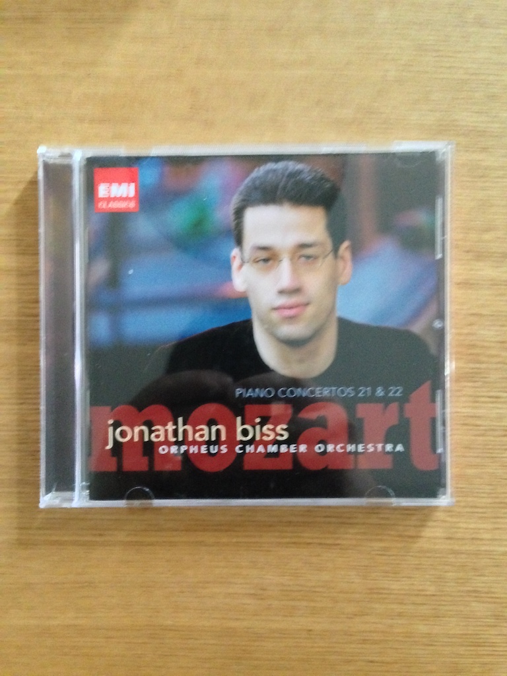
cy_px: 338
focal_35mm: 33
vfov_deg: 55.4
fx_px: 644
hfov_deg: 42.9
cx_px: 254
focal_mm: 4.12
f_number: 2.4
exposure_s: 1/15
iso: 800
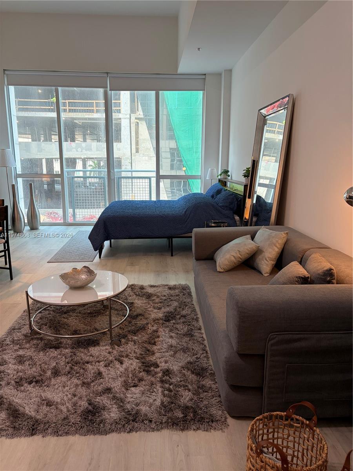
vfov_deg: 67.3
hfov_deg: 53.1
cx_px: 176
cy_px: 236
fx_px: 354
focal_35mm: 26
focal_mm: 5.96
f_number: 1.6
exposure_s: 1/60
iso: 160
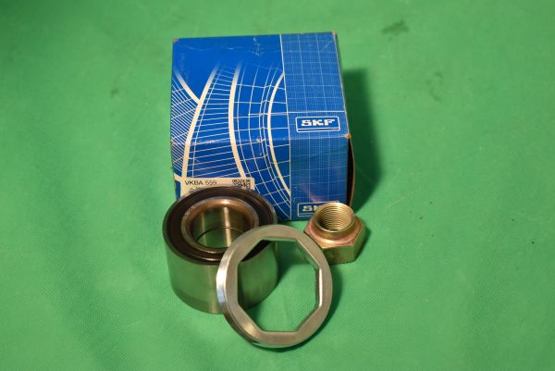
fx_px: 1064
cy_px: 186
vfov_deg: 19.8
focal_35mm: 69
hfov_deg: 29.2
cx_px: 278
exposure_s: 1/80
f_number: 5.3
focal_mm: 46
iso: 250
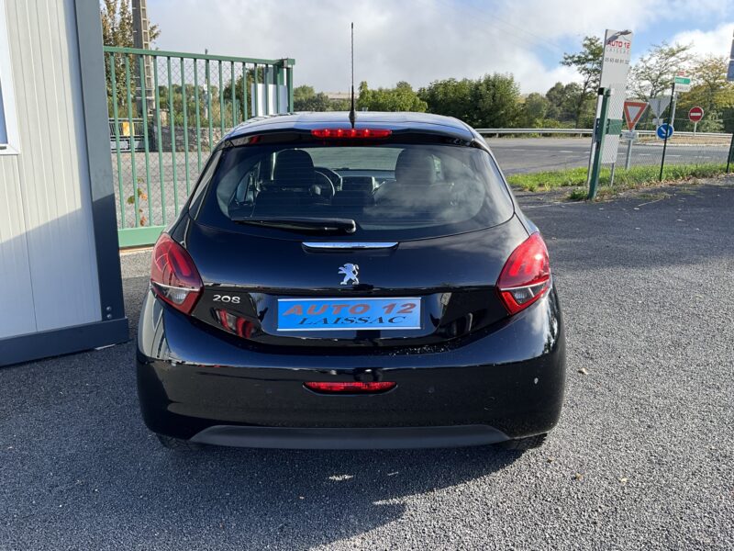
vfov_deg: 48.2
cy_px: 276
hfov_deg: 61.7
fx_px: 615
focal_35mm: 29
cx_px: 367
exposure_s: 1/514
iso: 25
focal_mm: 3
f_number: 1.8
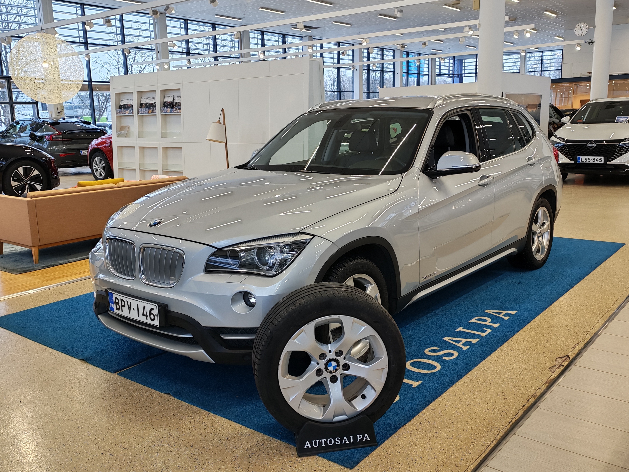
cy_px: 236
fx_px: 618
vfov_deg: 41.8
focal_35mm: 34
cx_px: 314
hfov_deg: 54.0
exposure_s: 1/100
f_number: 1.9
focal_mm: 6.12
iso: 125
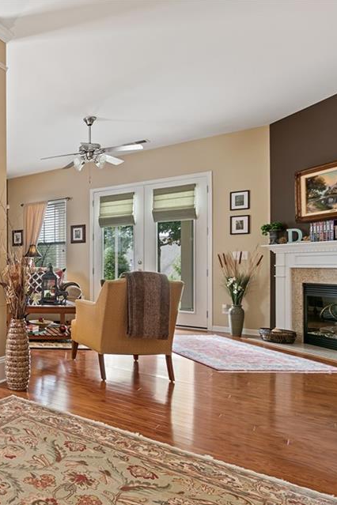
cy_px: 267
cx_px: -47
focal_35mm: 24
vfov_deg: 73.7
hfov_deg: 40.8
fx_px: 337
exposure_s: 1.3
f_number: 11
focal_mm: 10
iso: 200
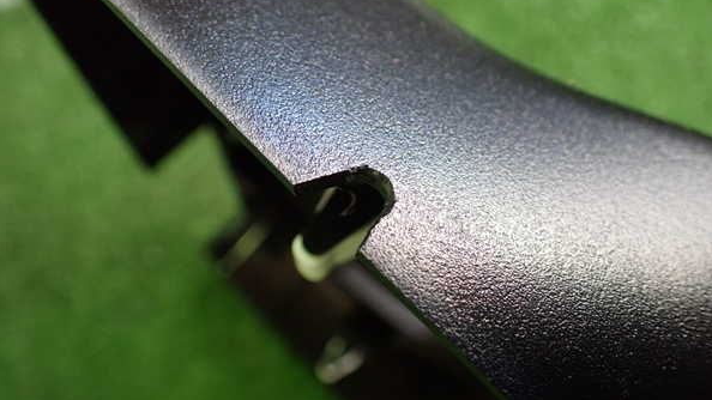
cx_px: 356
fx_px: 623
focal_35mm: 33
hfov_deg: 59.5
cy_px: 214
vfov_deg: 35.6
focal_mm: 5.4
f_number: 2.3
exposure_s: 1/125
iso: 800
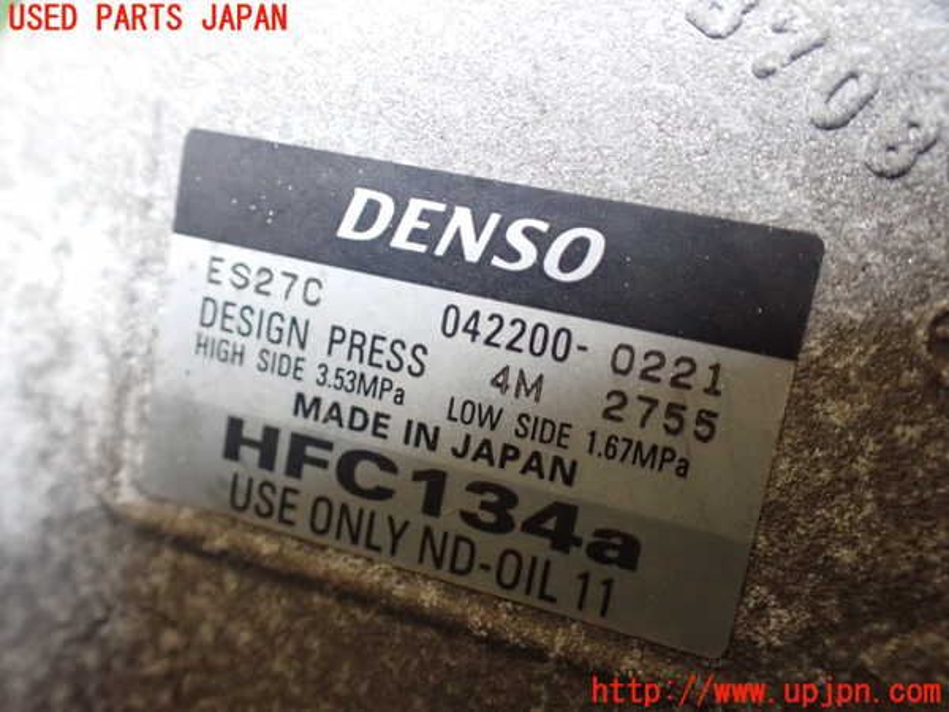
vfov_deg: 46.8
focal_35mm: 30
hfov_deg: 60.0
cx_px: 474
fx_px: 822
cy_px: 356
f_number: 2.3
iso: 800
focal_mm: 5.4
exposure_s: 1/100
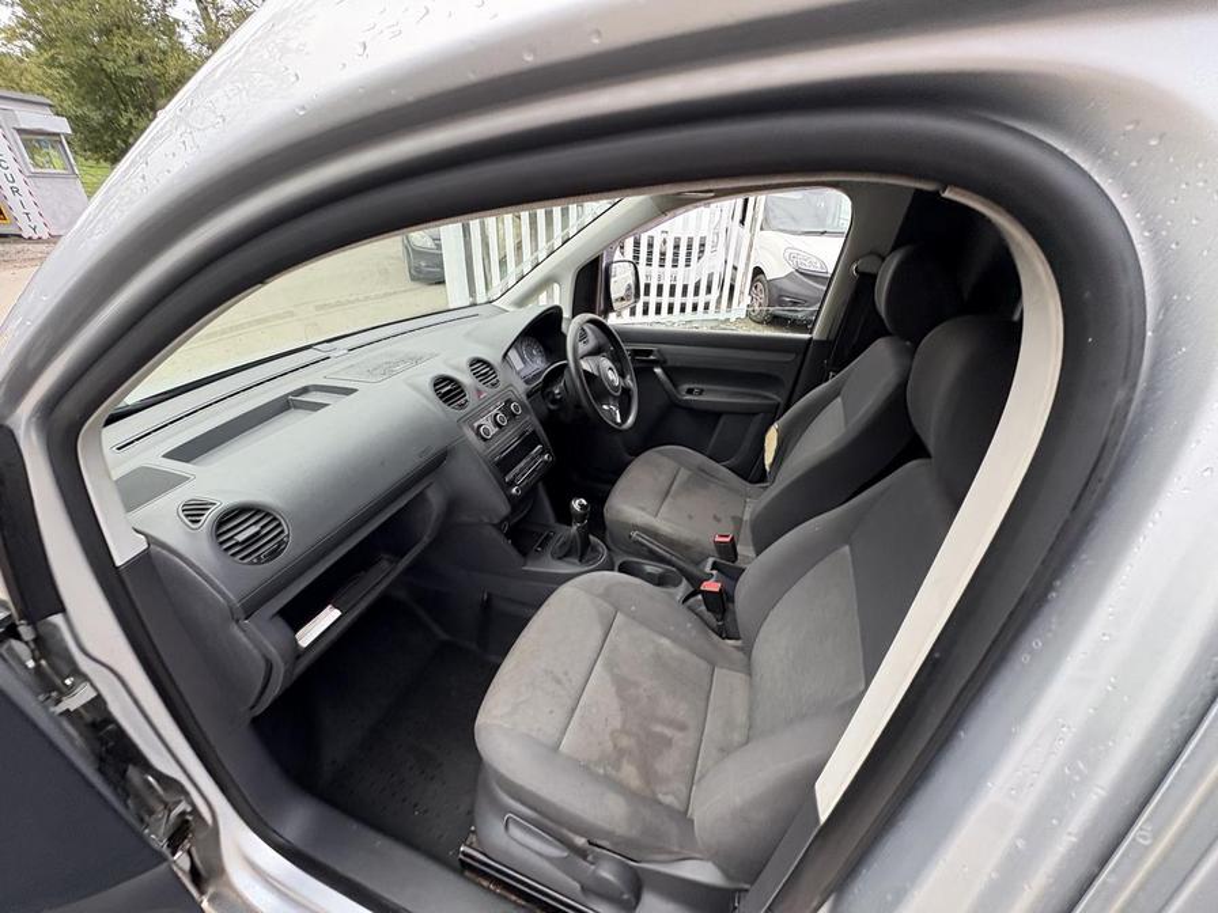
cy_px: 456
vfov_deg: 85.7
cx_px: 609
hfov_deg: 102.1
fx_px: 493
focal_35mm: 14
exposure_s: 1/115
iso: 100
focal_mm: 2.22
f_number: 2.2
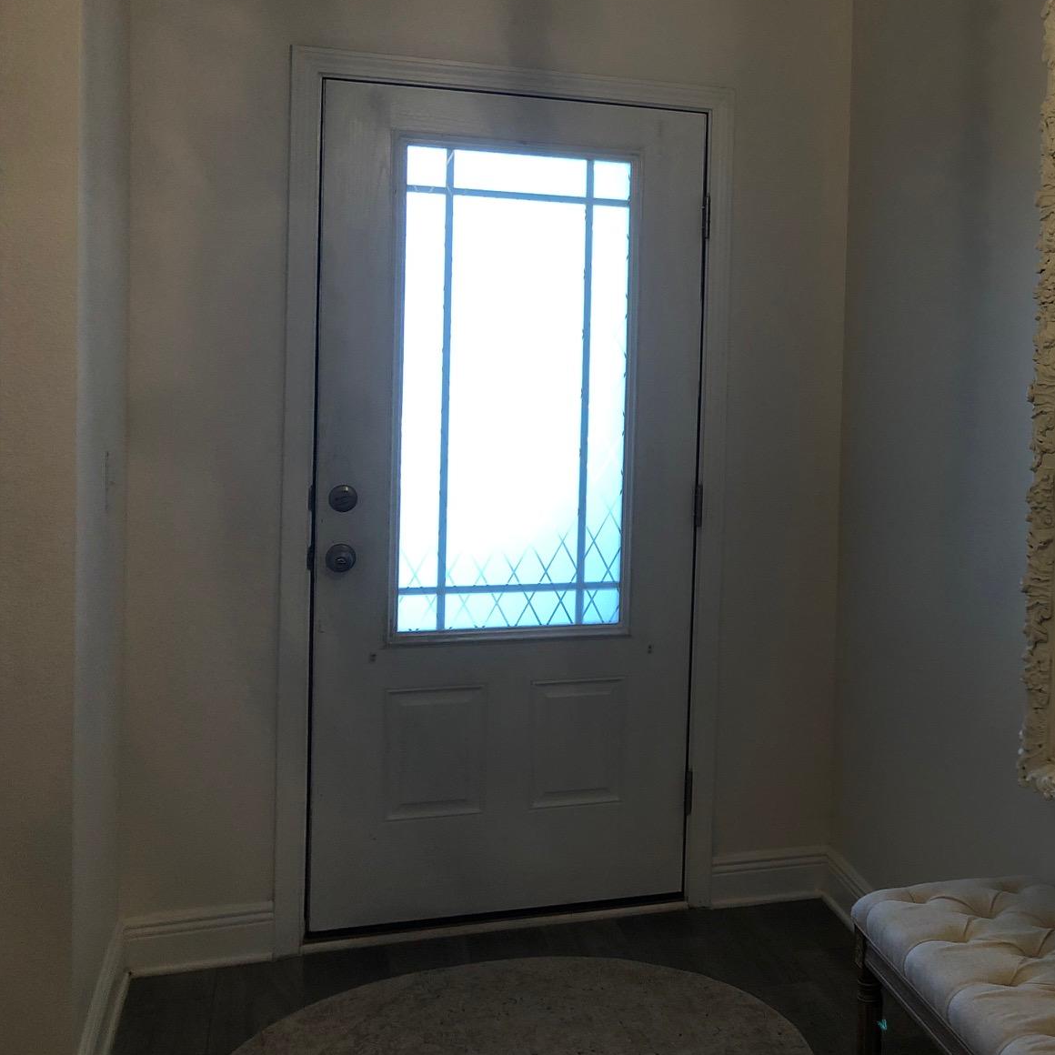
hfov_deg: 37.2
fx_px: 1483
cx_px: 901
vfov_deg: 38.9
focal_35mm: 43
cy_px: 397
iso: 20
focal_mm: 4
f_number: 1.8
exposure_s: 1/40
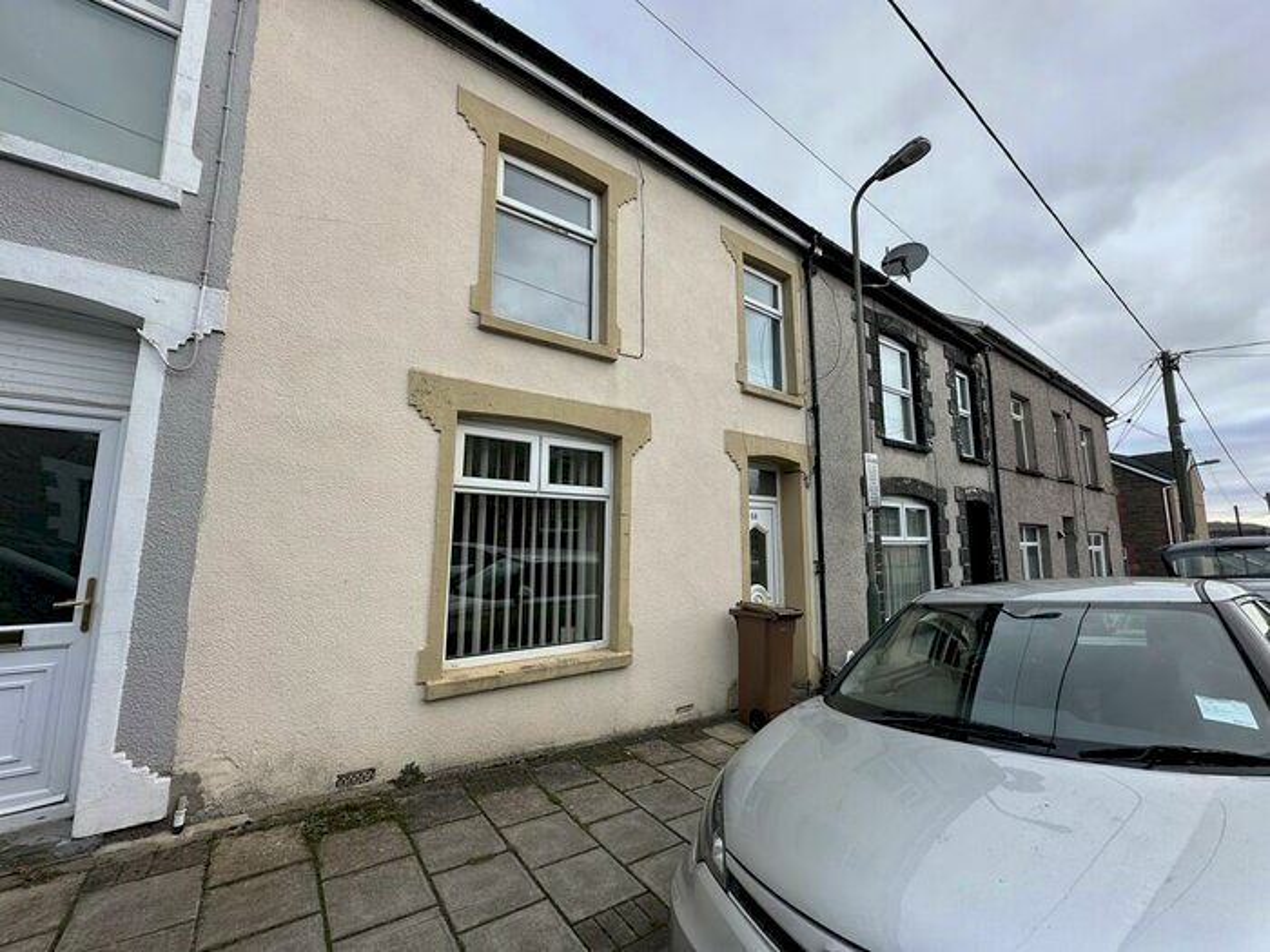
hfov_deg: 102.1
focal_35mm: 14
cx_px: 635
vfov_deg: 85.7
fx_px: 514
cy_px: 476
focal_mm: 2.22
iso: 40
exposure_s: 1/203
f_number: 2.2
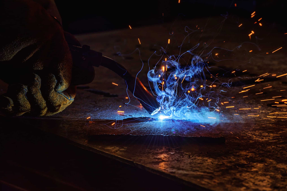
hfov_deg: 10.3
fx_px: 1595
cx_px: 144
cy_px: 96
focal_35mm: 200
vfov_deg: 6.9
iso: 100
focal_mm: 200
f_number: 9
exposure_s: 1/160
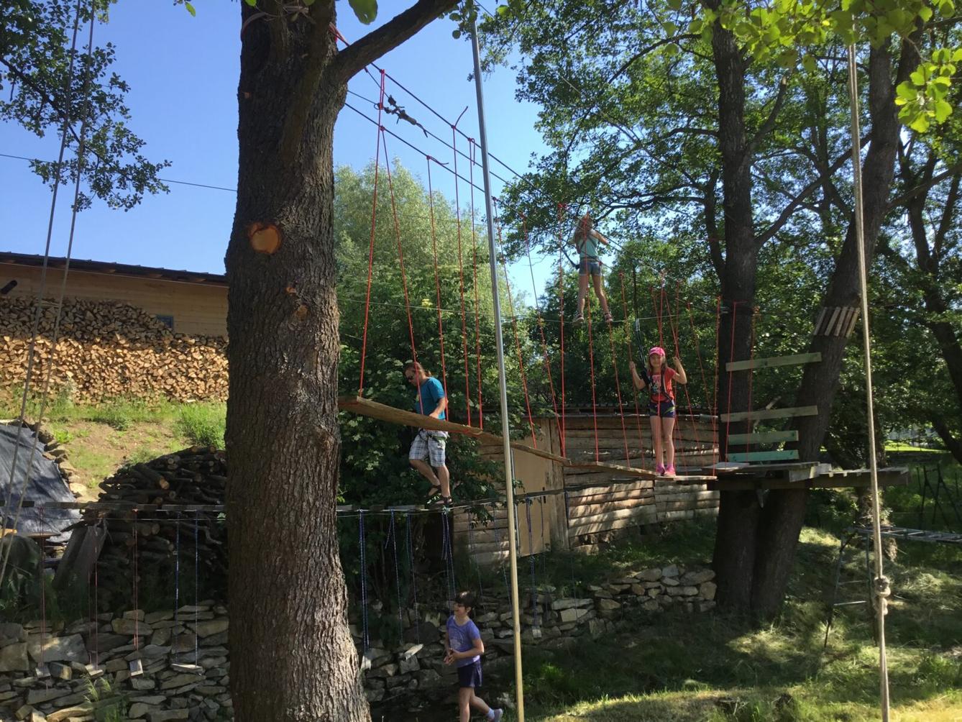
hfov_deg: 58.3
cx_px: 481
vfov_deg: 45.5
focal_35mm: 31
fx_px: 862
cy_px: 361
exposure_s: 1/506
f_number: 2.4
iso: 25
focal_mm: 3.3
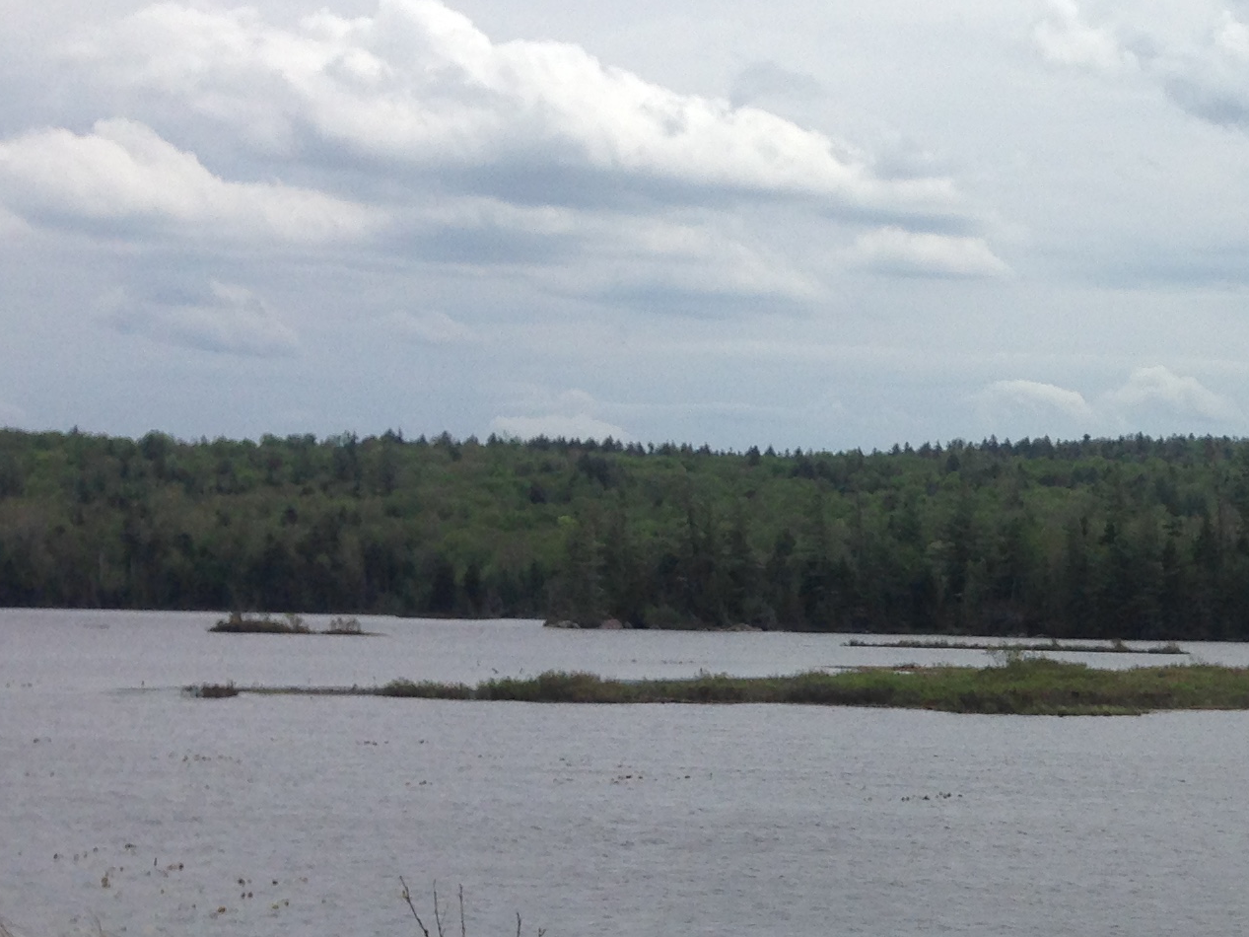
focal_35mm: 85
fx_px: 3067
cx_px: 1535
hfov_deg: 21.3
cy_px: 763
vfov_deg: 17.2
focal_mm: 4.12
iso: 50
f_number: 2.4
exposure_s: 1/2857
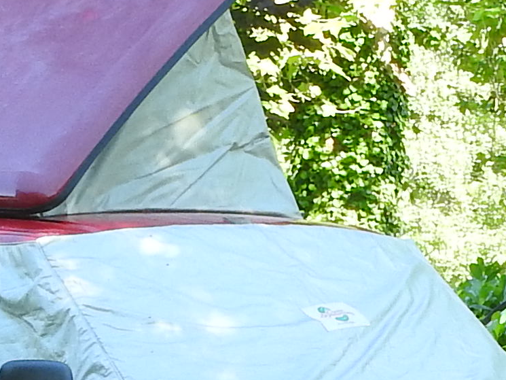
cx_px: 604
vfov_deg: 2.1
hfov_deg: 2.8
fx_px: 10395
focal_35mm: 711
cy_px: 344
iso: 125
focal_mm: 20.6
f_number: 5
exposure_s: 1/60
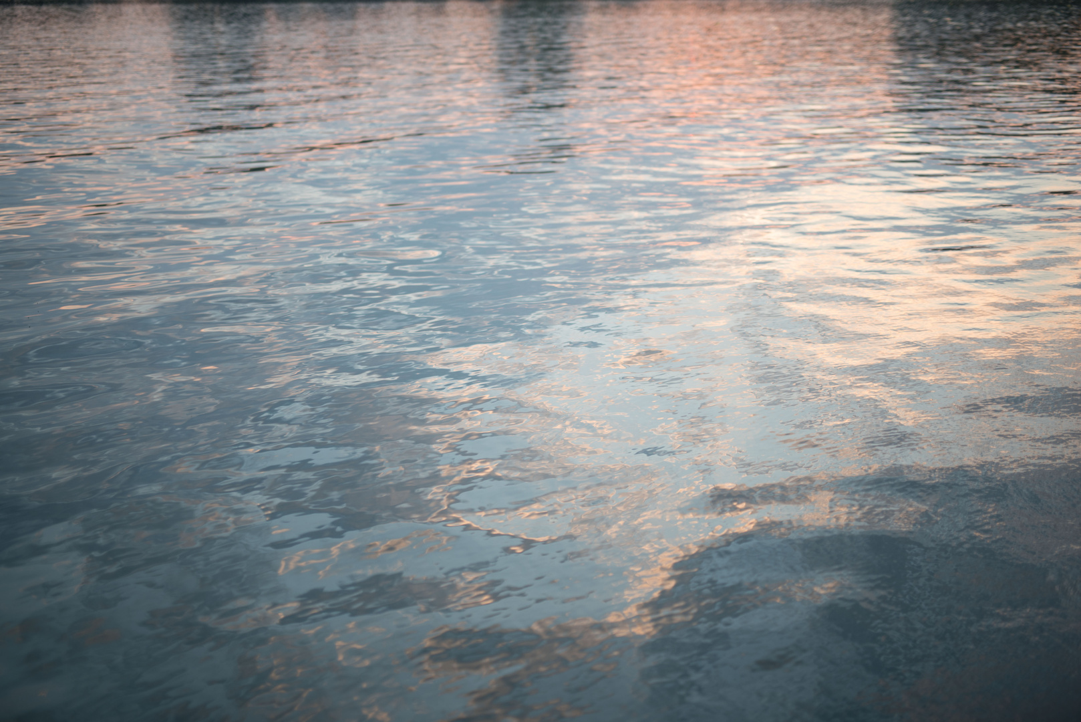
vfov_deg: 27.0
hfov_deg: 39.6
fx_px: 1502
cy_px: 361
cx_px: 540
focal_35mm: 50
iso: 100
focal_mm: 50
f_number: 1.4
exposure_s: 1/320
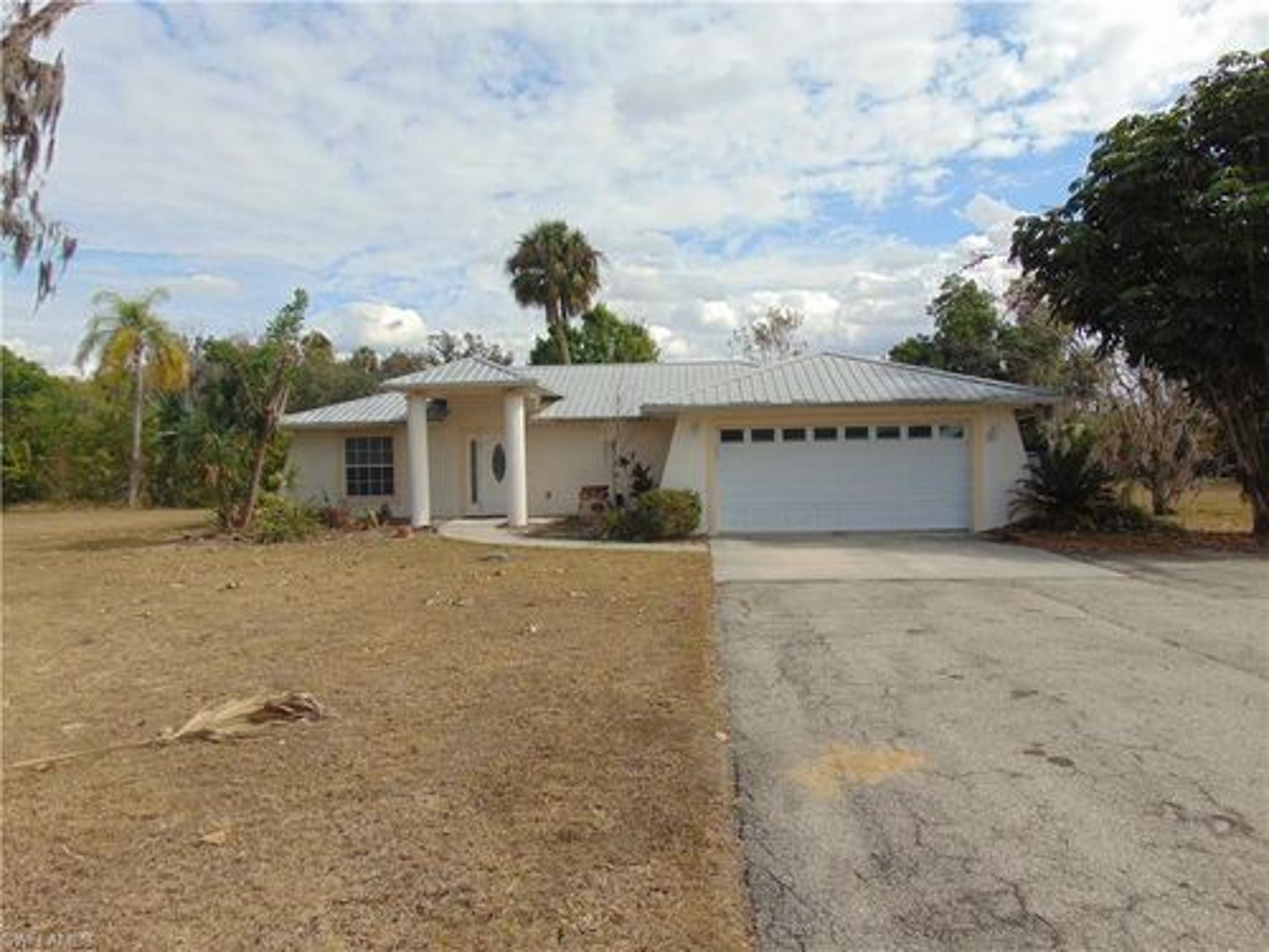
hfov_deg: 69.4
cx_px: 634
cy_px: 476
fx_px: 916
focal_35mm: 25
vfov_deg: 54.9
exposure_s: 1/320
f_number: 7.7
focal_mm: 4.5
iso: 80
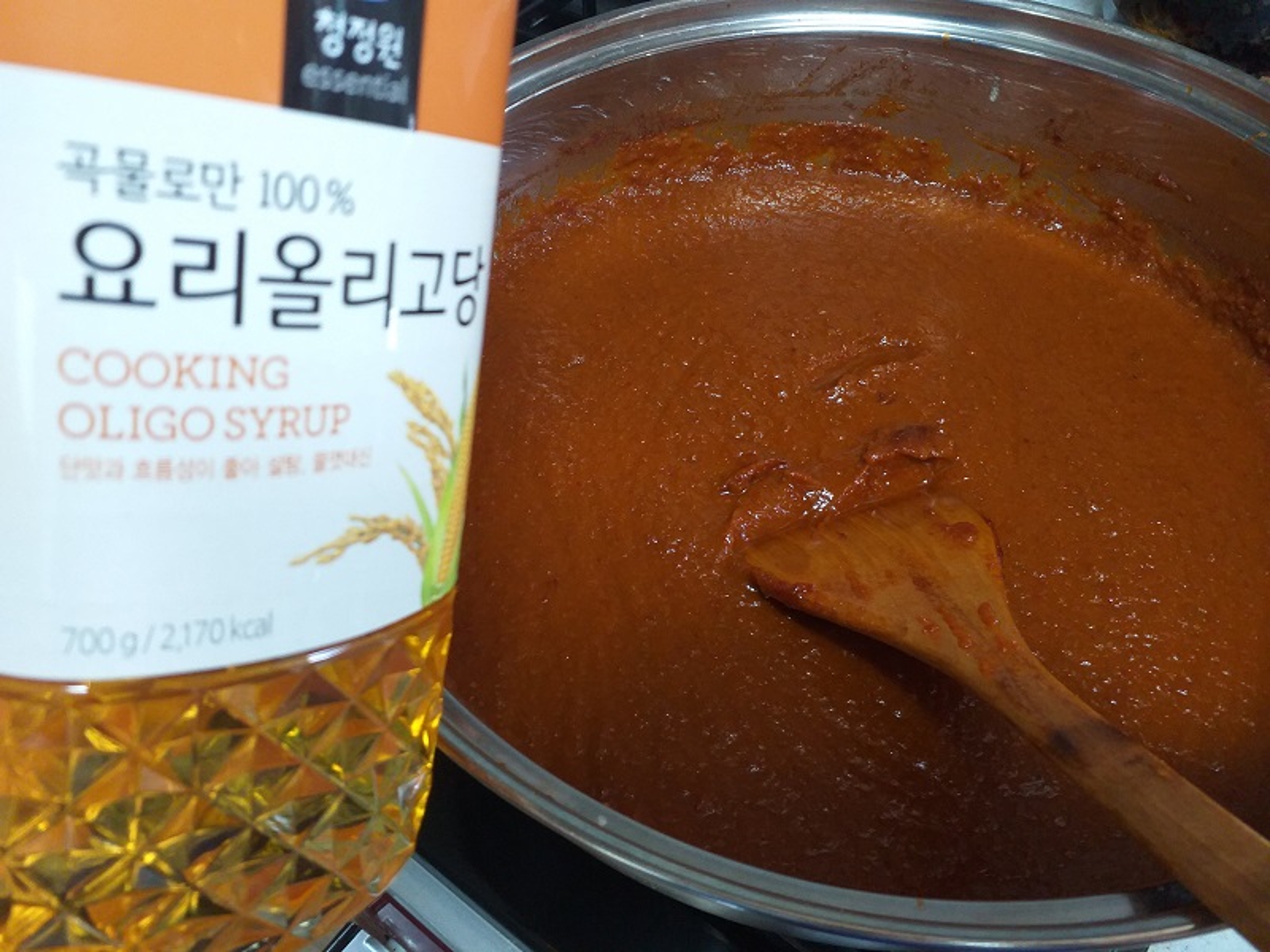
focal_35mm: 26
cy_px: 476
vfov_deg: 53.1
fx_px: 954
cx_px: 635
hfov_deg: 67.3
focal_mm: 3.6
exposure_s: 1/24
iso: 125
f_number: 1.9
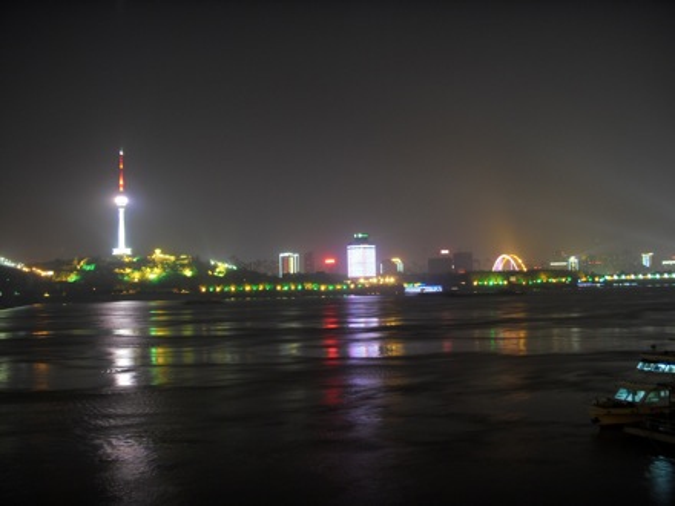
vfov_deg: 36.8
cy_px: 253
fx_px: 760
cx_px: 338
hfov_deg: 47.9
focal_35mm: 39
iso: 80
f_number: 3.5
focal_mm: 6.6
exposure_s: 4
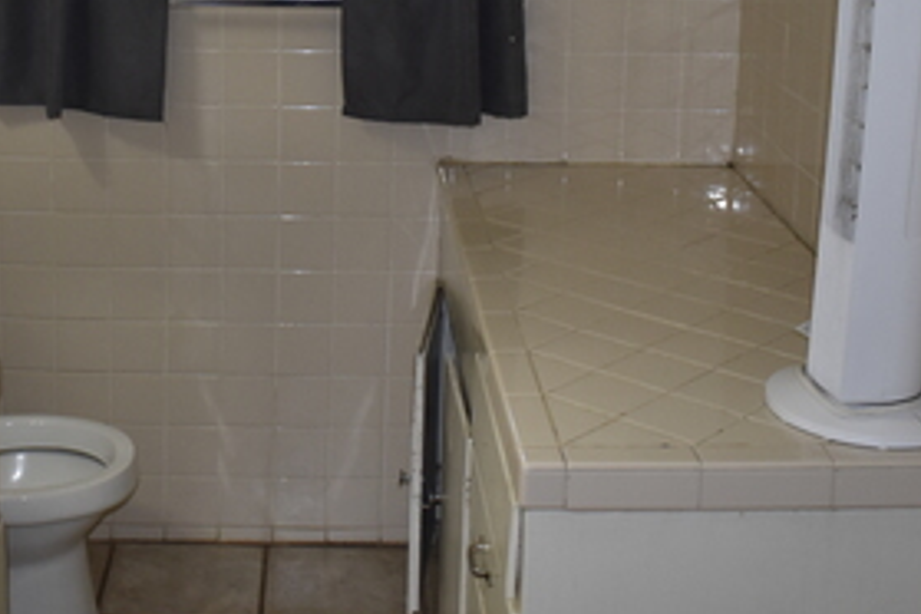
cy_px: 61
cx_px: 284
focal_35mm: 62
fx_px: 1586
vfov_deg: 21.4
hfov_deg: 32.0
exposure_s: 1/200
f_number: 4.5
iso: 800
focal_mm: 18
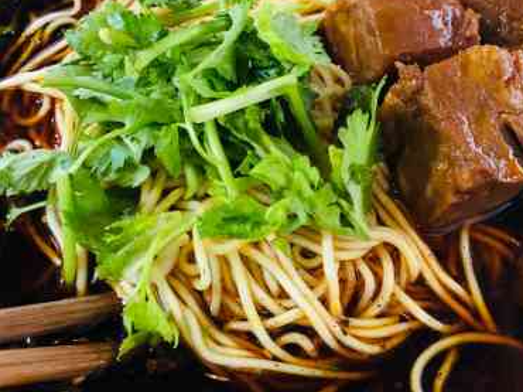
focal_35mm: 53
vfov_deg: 27.5
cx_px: 267
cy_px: 221
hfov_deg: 36.2
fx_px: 800
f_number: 1.8
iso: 64
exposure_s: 1/17
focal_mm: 4
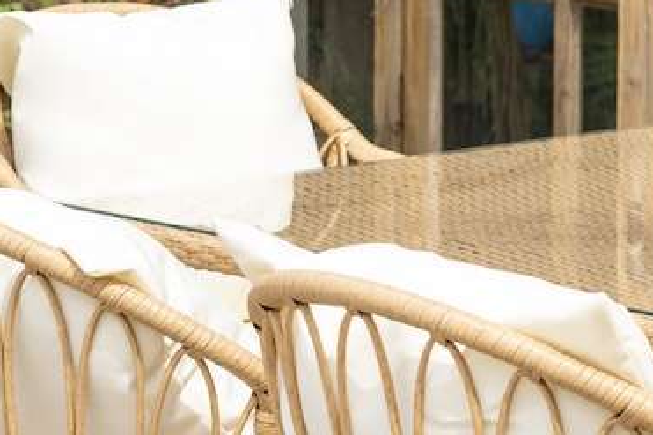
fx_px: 3545
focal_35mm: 196
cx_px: 903
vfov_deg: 7.0
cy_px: 187
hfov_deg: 10.3
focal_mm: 53.7
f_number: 7.1
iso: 100
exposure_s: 1/320
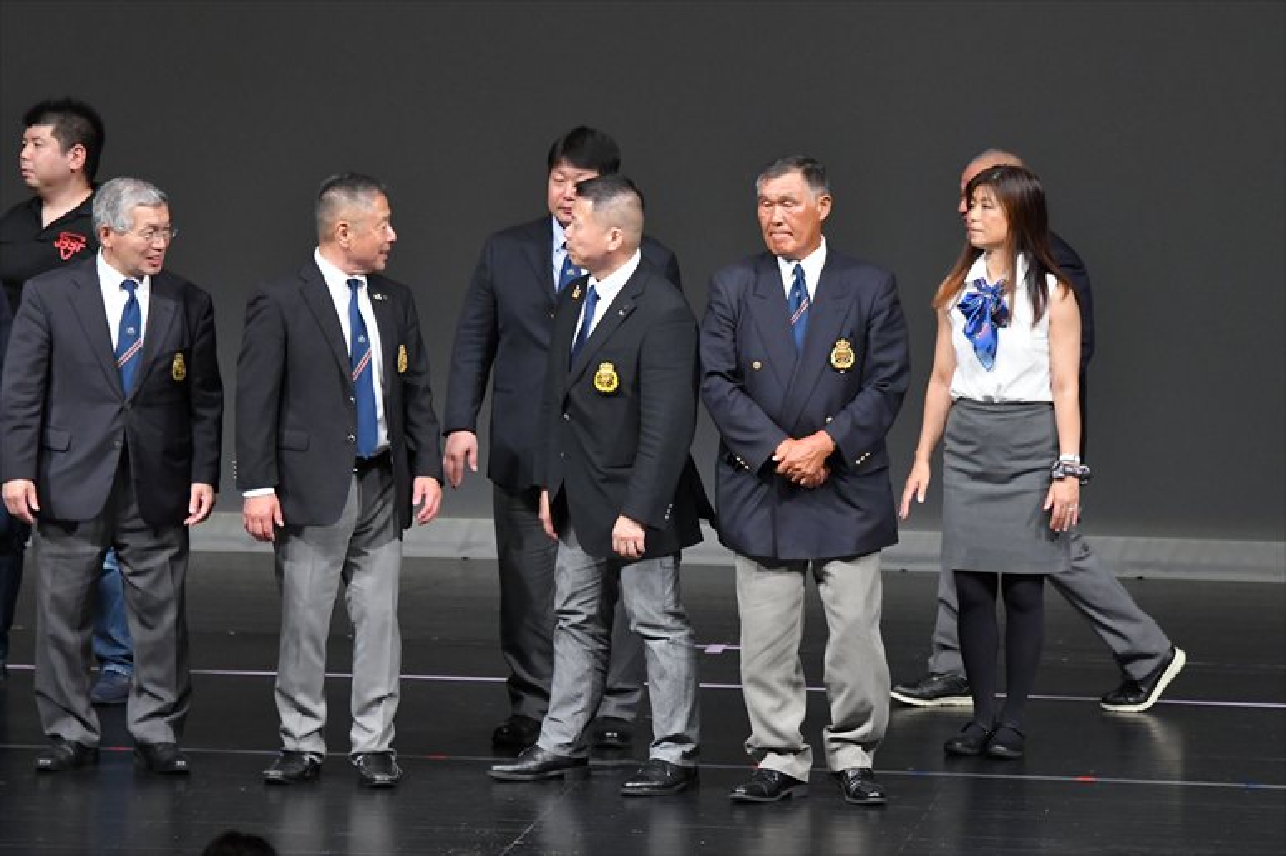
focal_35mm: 255
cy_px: 428
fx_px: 9105
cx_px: 643
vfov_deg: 5.4
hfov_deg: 8.1
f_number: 5.6
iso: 4000
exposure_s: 1/400
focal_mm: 170
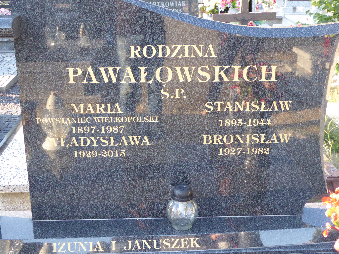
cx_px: 170
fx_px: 519
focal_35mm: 53
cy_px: 127
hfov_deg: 36.2
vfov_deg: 27.5
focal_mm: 9
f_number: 4.1
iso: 1000
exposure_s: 1/250
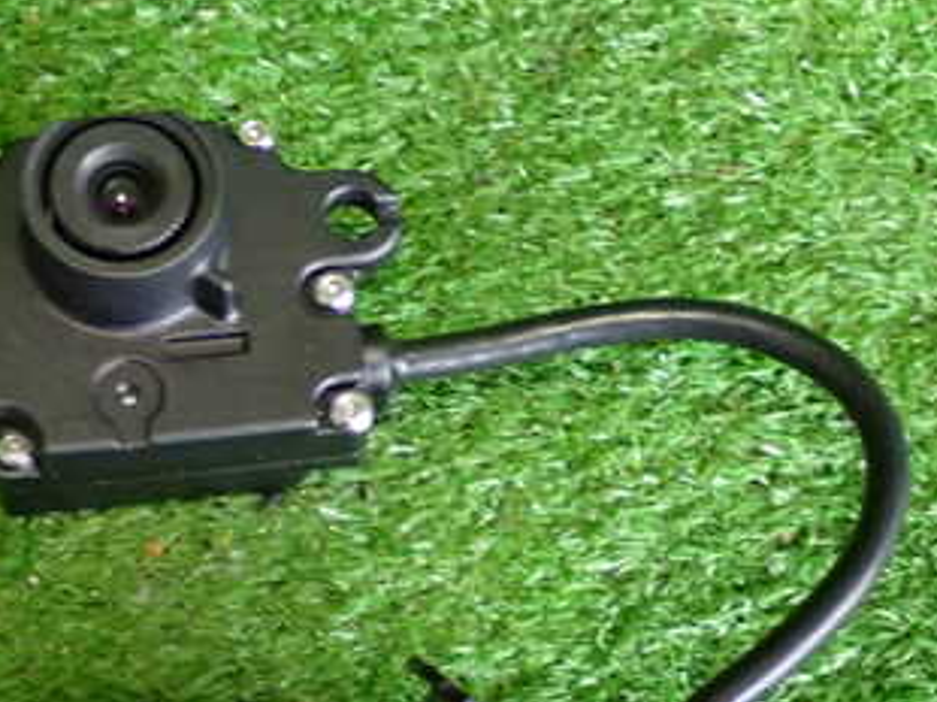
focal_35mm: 91
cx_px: 366
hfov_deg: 21.5
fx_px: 2461
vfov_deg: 16.1
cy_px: 511
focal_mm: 8.4
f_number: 3.1
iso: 1000
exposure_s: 1/30
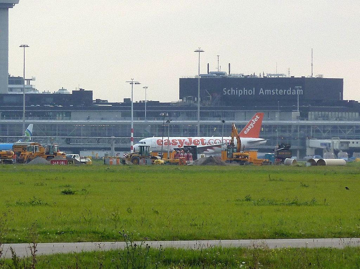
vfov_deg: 2.4
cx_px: 180
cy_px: 134
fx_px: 6486
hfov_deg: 3.2
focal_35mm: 624
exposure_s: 1/125
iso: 125
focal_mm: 49.2
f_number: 4.9
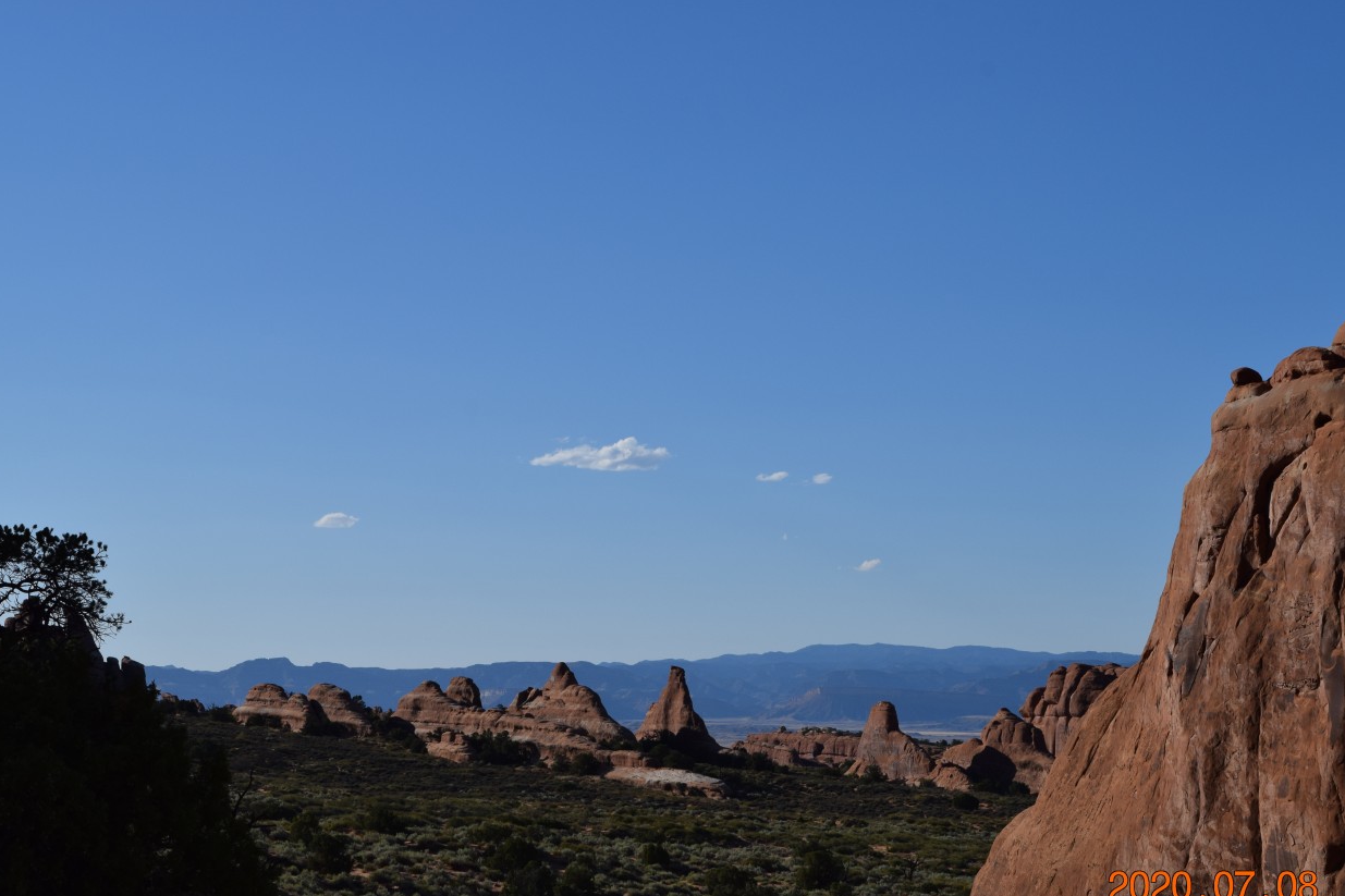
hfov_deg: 24.8
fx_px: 3063
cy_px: 470
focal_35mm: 82
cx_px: 722
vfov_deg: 16.6
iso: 200
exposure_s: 1/500
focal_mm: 50
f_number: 11
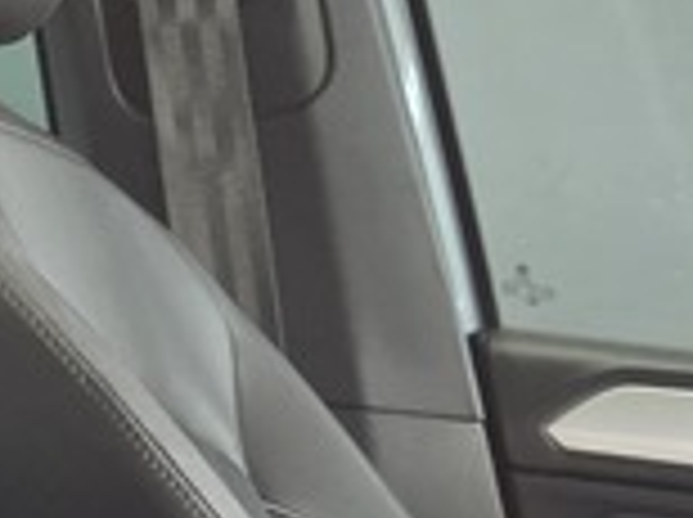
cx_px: 1575
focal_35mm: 153
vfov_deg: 9.4
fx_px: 3058
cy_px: 811
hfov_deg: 11.2
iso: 500
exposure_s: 1/100
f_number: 1.7
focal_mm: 6.25
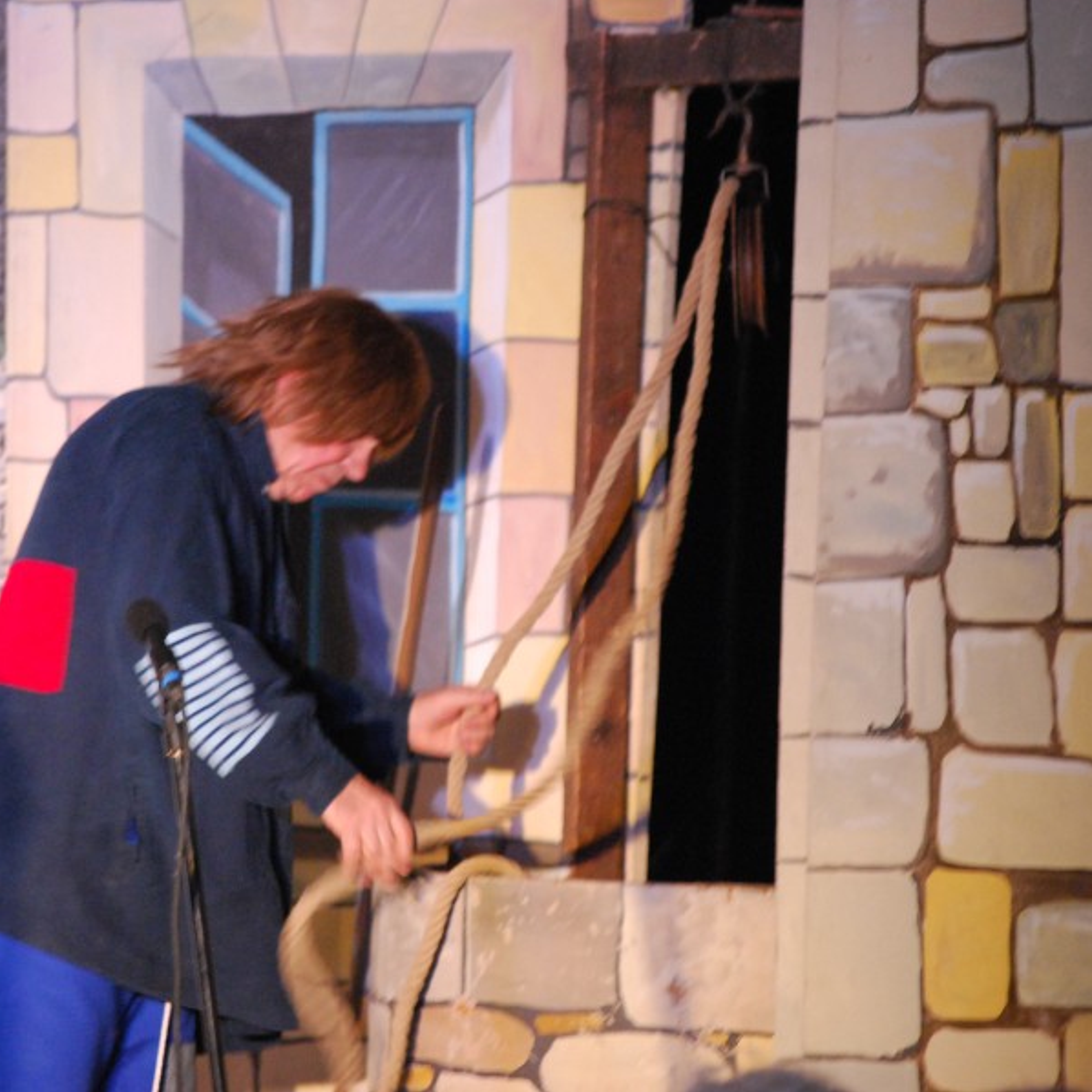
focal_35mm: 239
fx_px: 8517
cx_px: 434
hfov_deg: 7.3
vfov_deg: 7.3
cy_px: 546
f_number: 5
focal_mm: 125
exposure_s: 1/30
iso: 1600
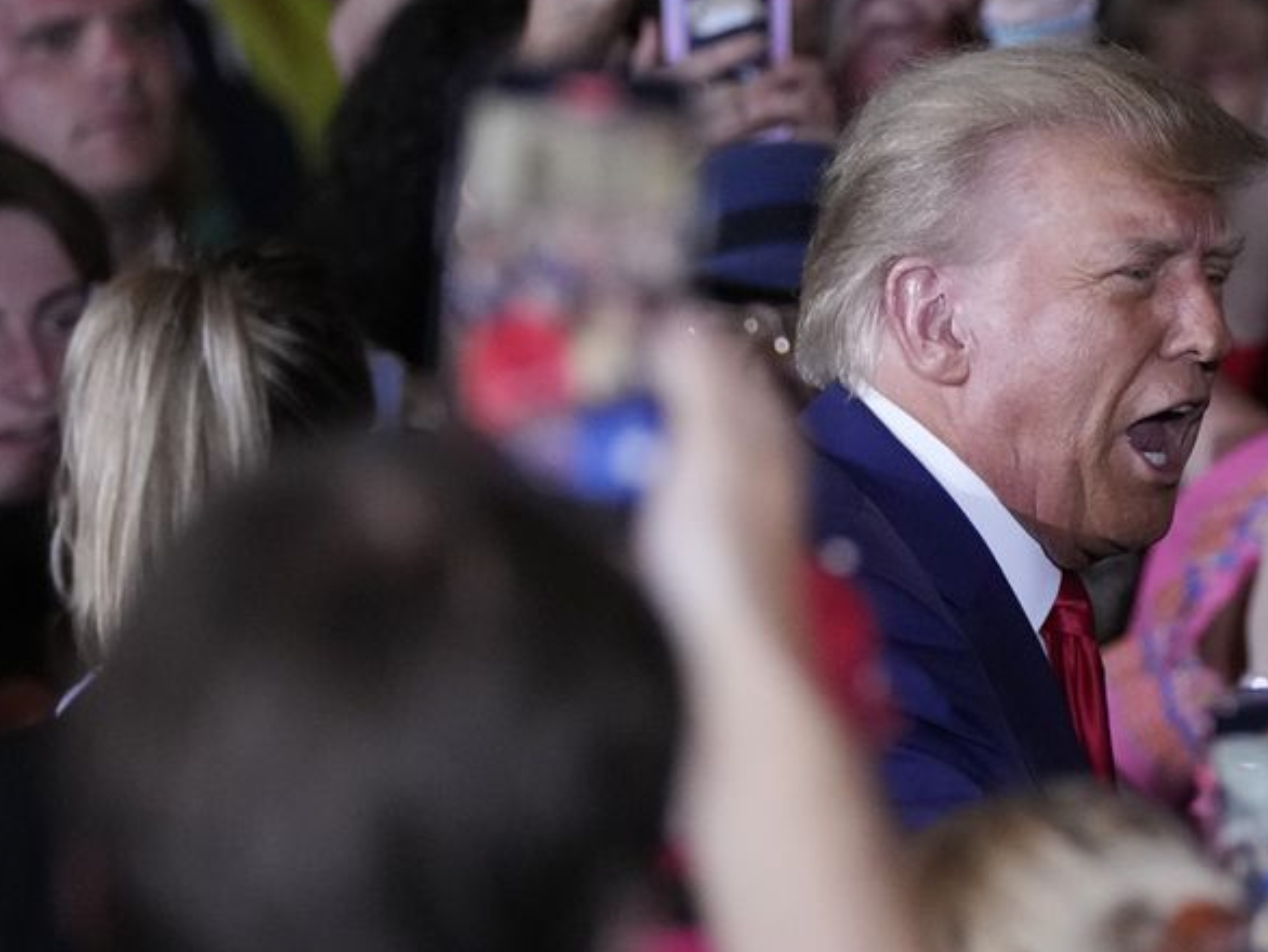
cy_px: 452
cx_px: 1023
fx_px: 15794
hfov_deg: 4.6
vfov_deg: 3.5
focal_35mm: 431
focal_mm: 146
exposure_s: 1/6400
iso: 3200
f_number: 2.8
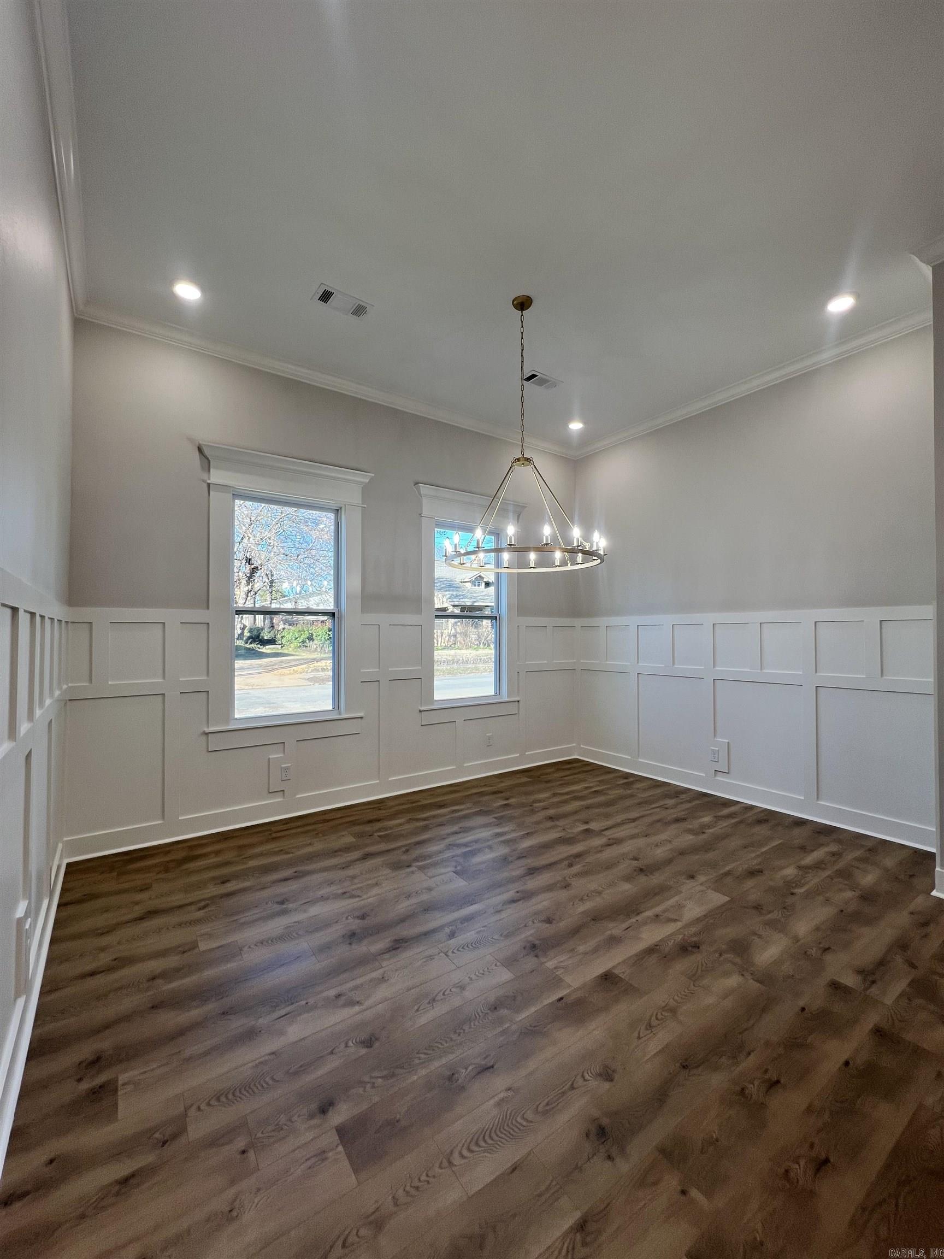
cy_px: 630
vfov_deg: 106.2
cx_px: 472
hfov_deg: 89.9
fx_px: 473
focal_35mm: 13
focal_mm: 1.57
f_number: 1.8
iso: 40
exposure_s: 1/120
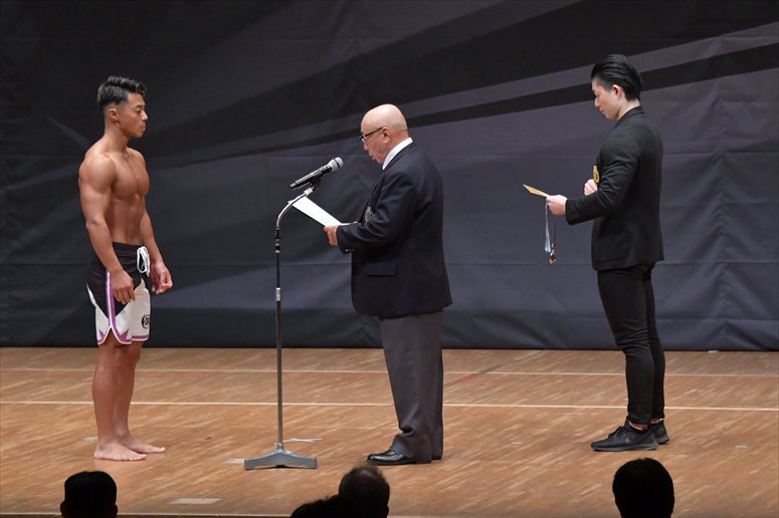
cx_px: 390
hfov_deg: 8.6
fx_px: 5191
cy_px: 259
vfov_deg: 5.7
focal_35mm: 240
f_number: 5.6
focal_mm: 160
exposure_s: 1/400
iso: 6400
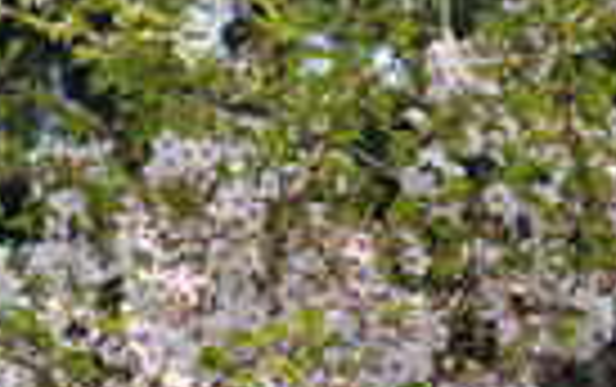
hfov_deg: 4.8
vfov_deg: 3.0
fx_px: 7396
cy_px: 644
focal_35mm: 440
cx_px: 126
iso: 200
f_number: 5.6
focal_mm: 90
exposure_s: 1/500
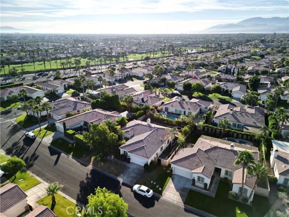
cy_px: 108
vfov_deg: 56.8
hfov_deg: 71.6
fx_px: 200
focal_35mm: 24
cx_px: 144
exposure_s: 1/320
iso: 100
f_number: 1.7
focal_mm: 6.72
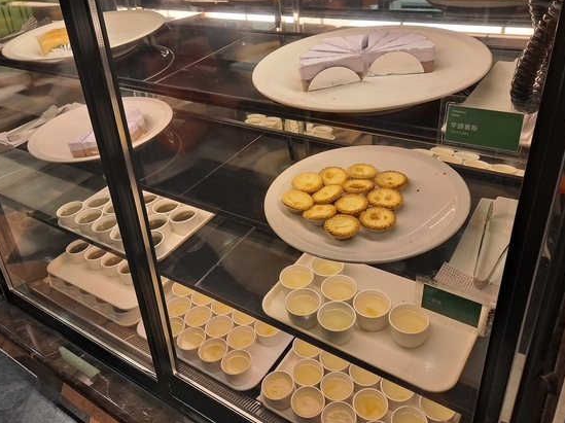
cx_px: 284
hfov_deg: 63.5
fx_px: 457
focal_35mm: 28
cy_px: 193
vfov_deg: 49.6
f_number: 1.8
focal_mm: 5.23
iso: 80
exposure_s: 1/60
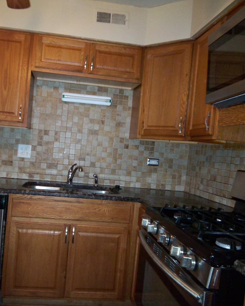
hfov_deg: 48.0
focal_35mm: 30
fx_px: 272
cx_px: 91
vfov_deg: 58.8
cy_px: 153
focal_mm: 3.8
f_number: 2.8
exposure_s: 1/30
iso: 200
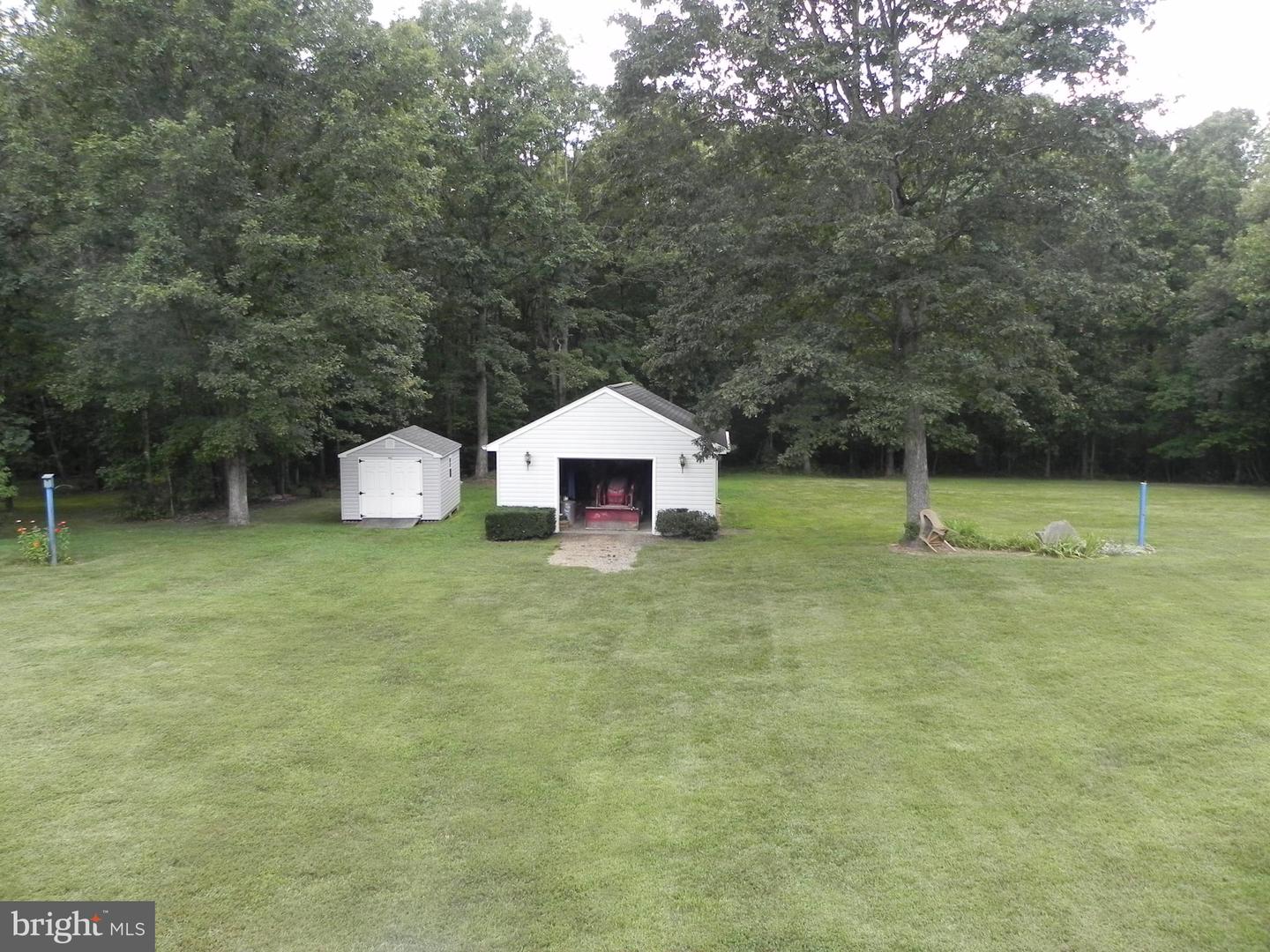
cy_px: 476
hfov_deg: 67.3
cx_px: 635
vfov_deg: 53.1
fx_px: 954
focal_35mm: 26
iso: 160
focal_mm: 4.6
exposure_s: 1/274
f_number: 2.8
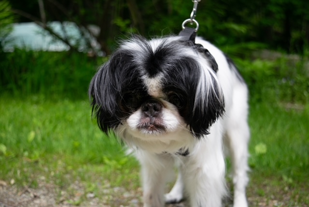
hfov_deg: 43.6
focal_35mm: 45
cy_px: 104
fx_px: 387
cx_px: 154
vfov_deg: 29.9
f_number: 4.2
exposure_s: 1/500
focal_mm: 30
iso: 200
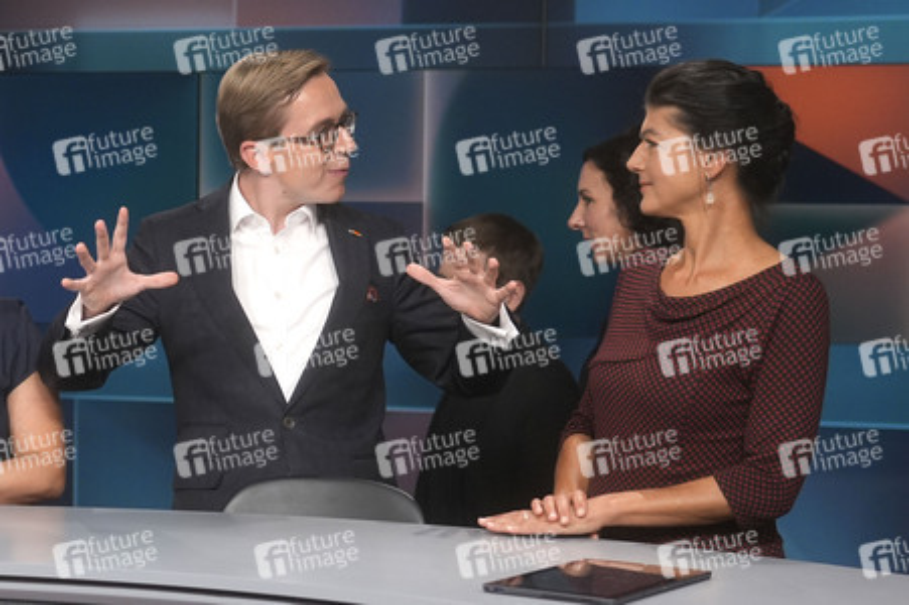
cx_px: 454
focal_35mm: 45
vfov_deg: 29.8
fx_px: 1135
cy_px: 302
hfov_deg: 43.6
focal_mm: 30
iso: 640
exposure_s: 1/250
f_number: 2.2
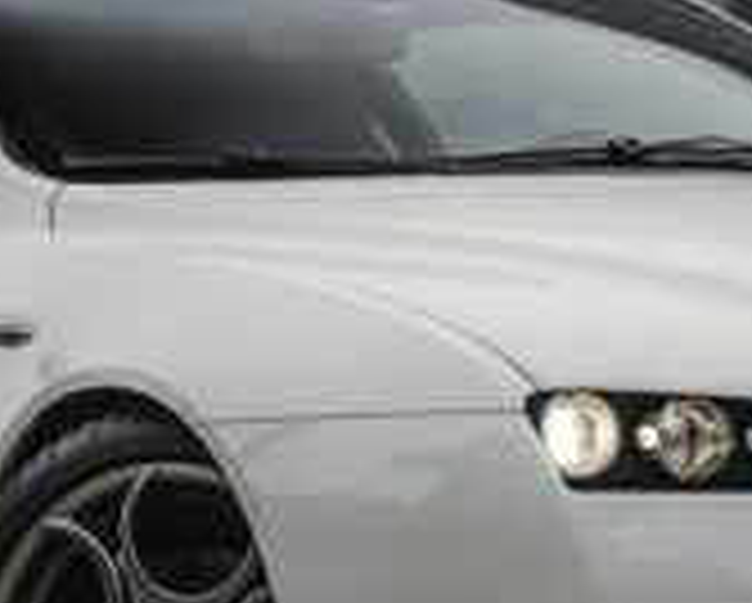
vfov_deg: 3.0
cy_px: 99
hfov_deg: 3.7
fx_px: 11520
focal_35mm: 517
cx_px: 320
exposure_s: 1/60
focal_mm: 120
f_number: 7.1
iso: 160
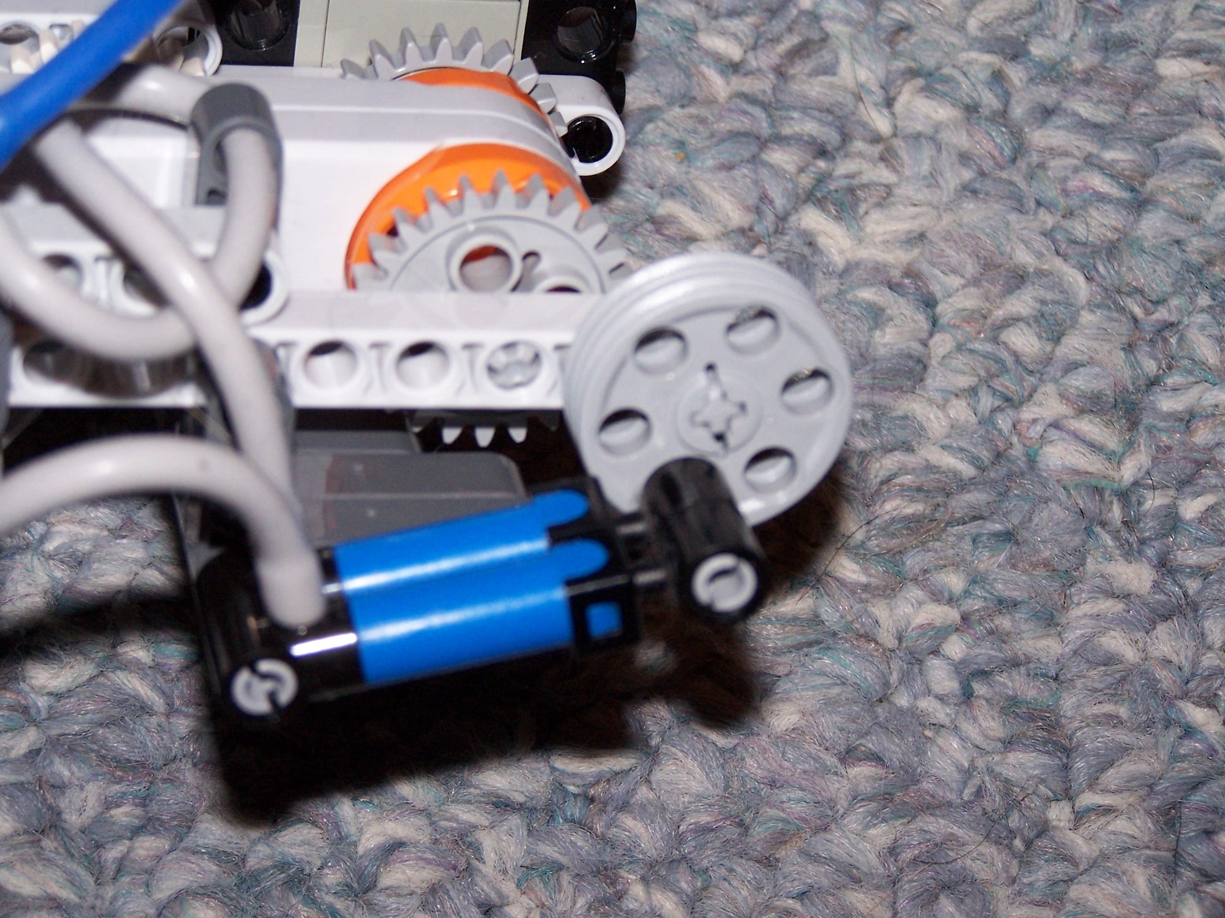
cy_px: 459
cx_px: 612
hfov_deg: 16.8
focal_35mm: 117
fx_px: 4140
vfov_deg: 12.7
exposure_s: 1/90
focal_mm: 19.4
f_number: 3.2
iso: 140
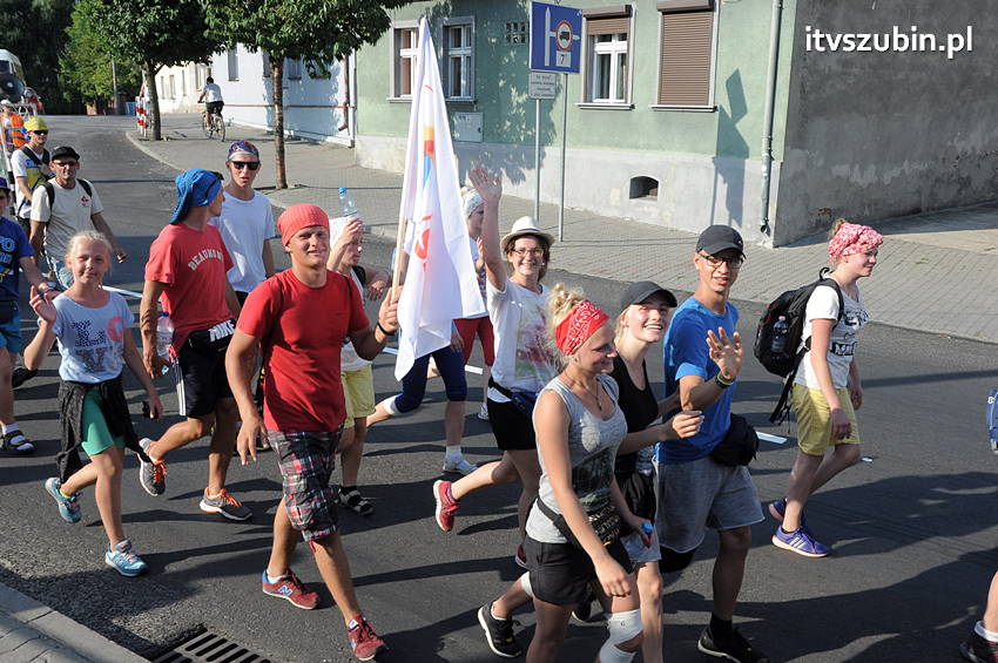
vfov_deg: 39.9
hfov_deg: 57.3
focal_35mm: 33
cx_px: 499
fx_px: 914
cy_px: 332
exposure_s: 1/320
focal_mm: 22
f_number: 10
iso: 400
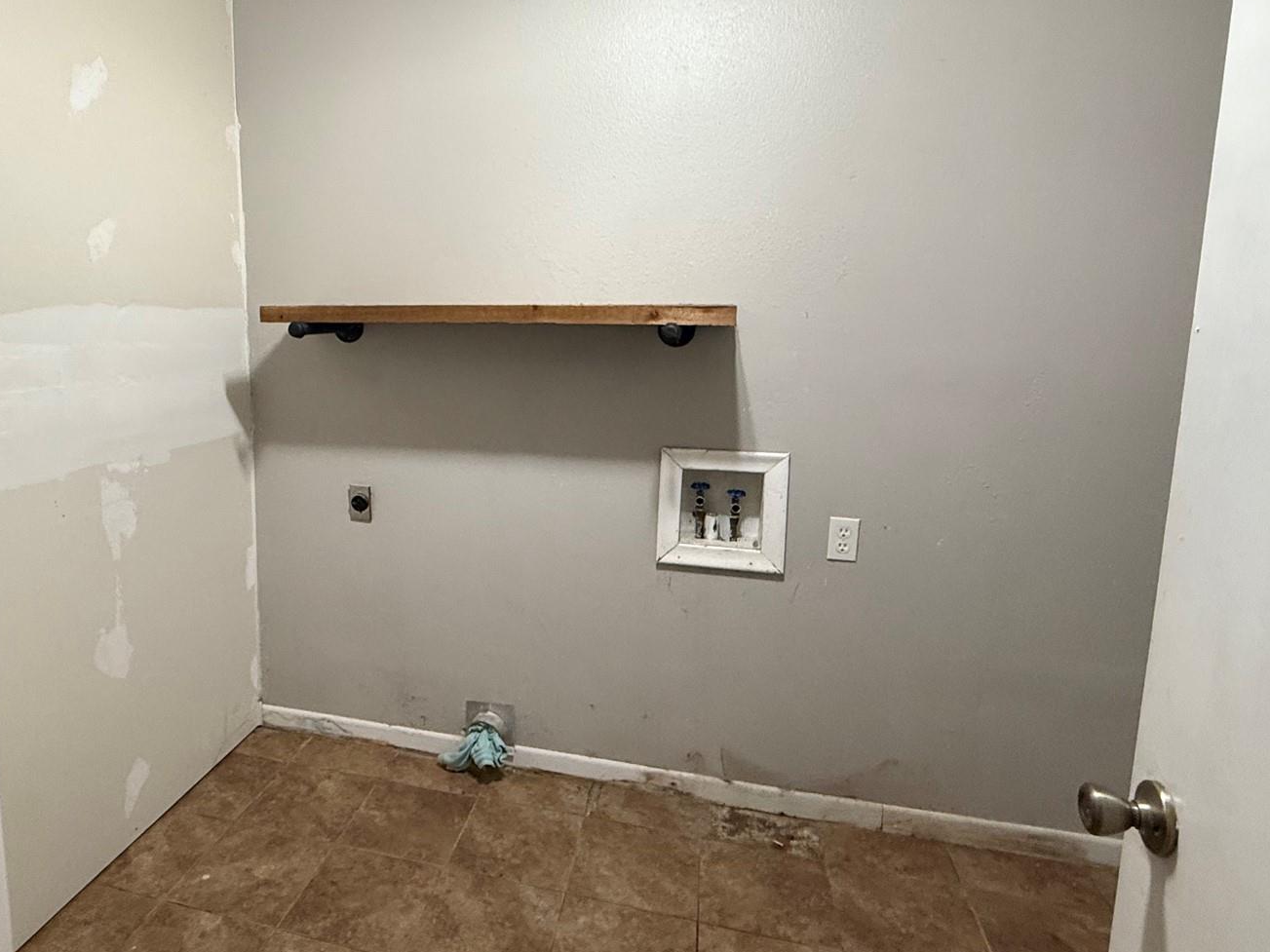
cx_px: 460
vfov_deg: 60.9
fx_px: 807
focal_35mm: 22
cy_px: 421
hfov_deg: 74.8
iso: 400
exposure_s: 1/60
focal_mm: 2.22
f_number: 2.2
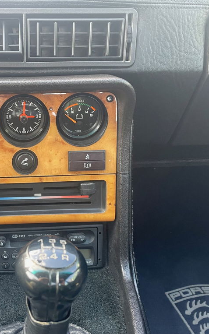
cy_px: 168
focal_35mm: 37
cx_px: 32
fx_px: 337
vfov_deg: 52.7
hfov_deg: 33.1
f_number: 1.6
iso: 125
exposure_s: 1/94
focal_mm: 4.2
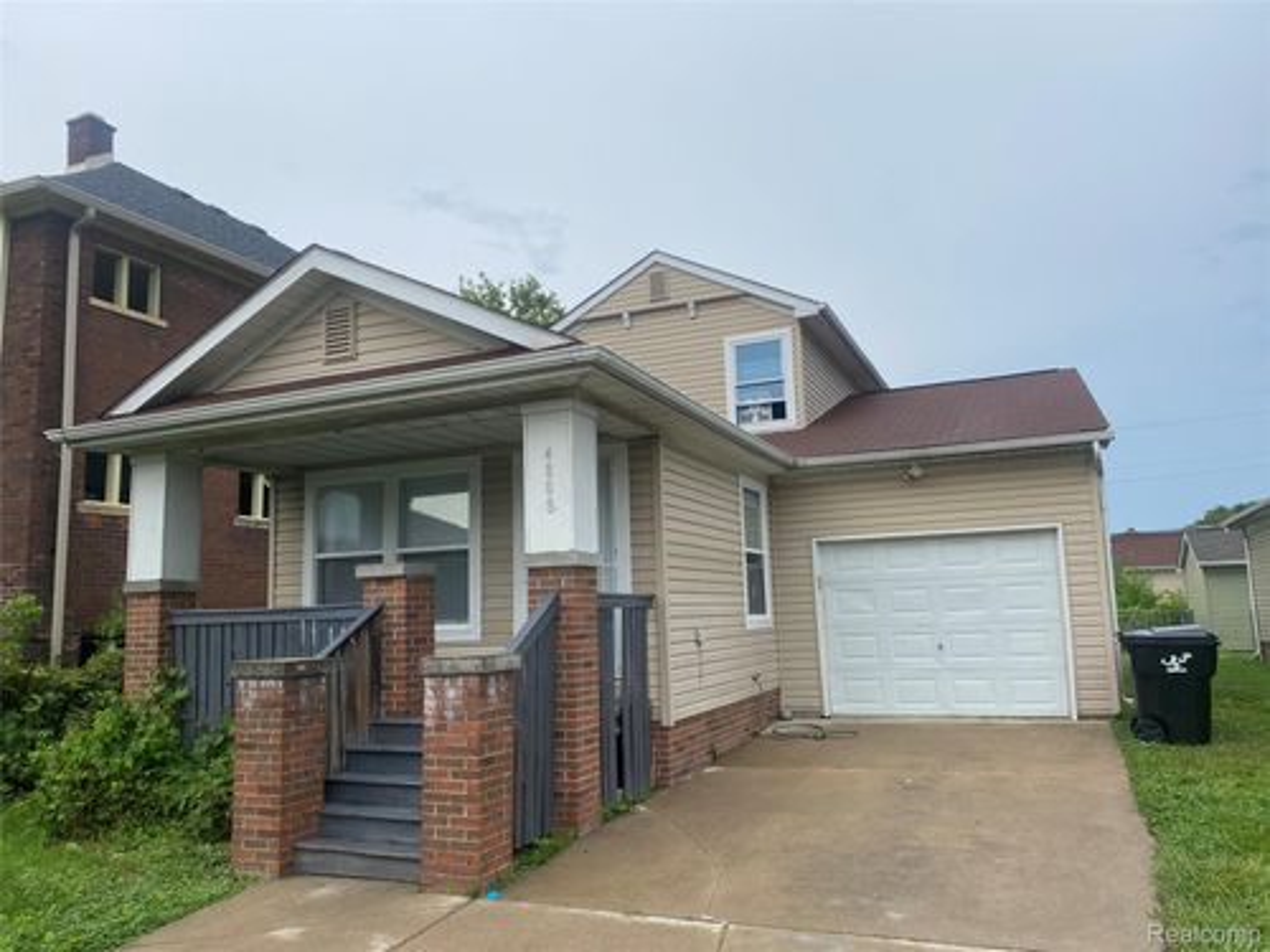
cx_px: 635
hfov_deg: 67.3
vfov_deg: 53.1
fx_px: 954
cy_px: 476
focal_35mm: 26
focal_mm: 4.25
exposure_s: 1/1464
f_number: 1.8
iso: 32
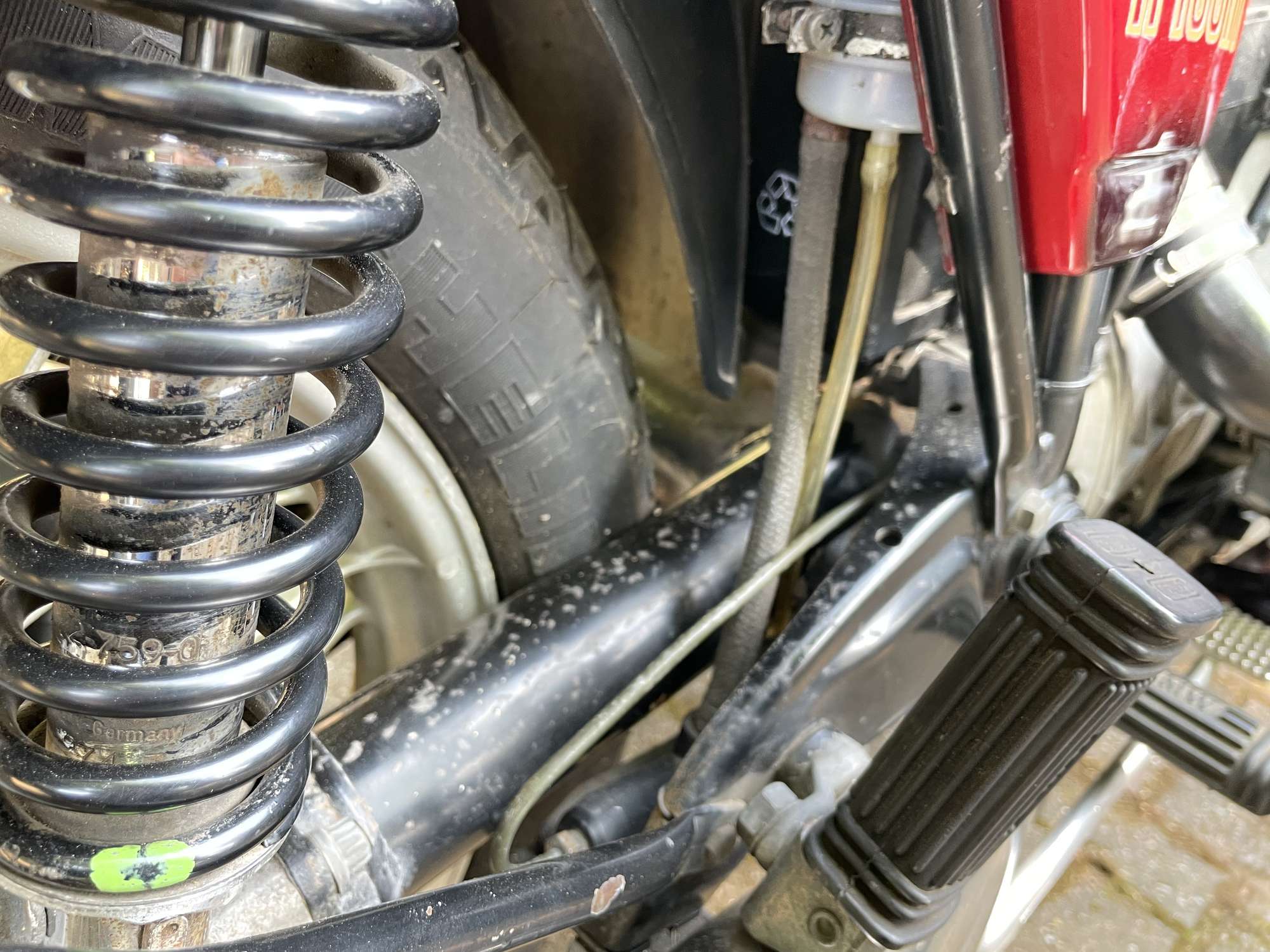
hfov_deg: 67.3
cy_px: 476
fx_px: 954
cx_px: 635
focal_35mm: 26
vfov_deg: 53.1
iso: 125
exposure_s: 1/70
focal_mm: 4.2
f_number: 1.6
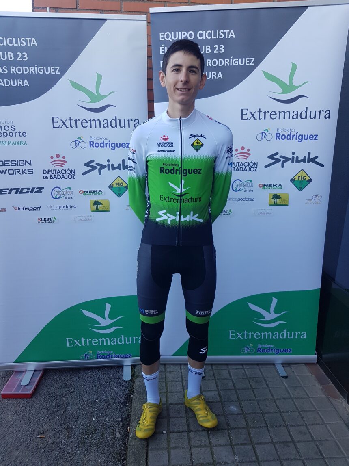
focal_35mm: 26
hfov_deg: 53.1
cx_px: 174
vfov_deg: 67.3
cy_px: 233
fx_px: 350
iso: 40
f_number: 1.7
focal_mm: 4.2
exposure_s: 1/162
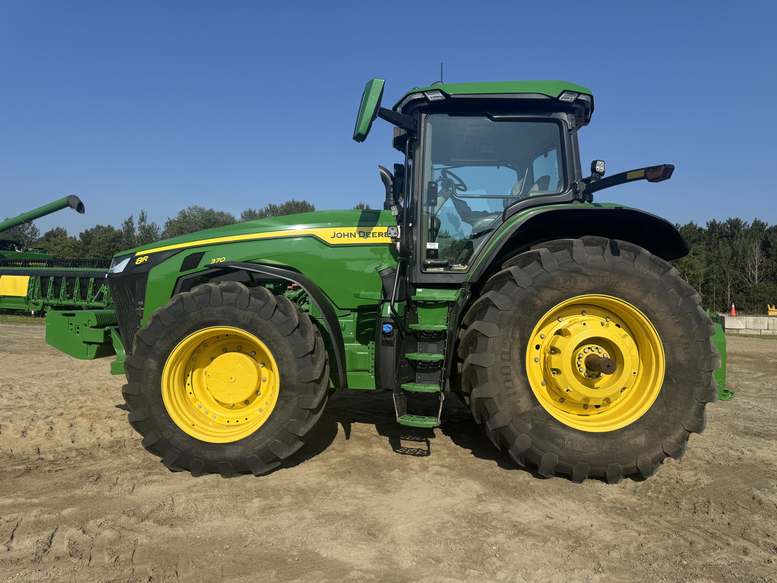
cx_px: 388
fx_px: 539
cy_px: 292
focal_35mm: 24
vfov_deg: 56.8
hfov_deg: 71.6
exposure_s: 1/5348
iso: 80
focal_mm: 6.76
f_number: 1.78
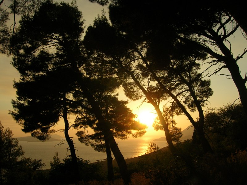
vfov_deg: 41.8
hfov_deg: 54.0
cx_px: 124
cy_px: 92
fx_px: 243
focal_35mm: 34
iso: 50
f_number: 4.9
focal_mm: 5.7
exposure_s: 1/362
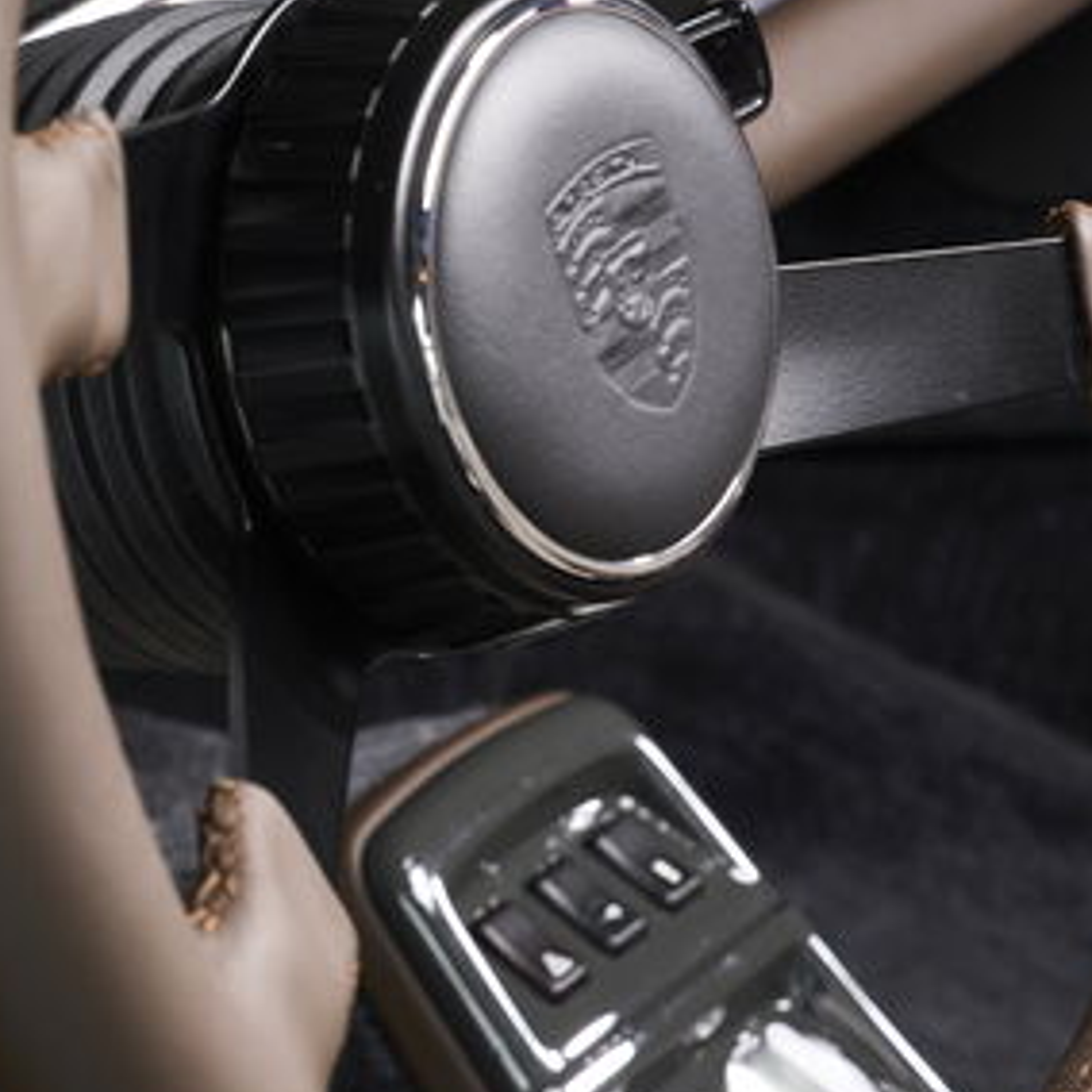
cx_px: -350
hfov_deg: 10.9
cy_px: 469
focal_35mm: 156
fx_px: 5568
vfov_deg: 11.2
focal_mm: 68
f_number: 9
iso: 250
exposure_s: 1/13
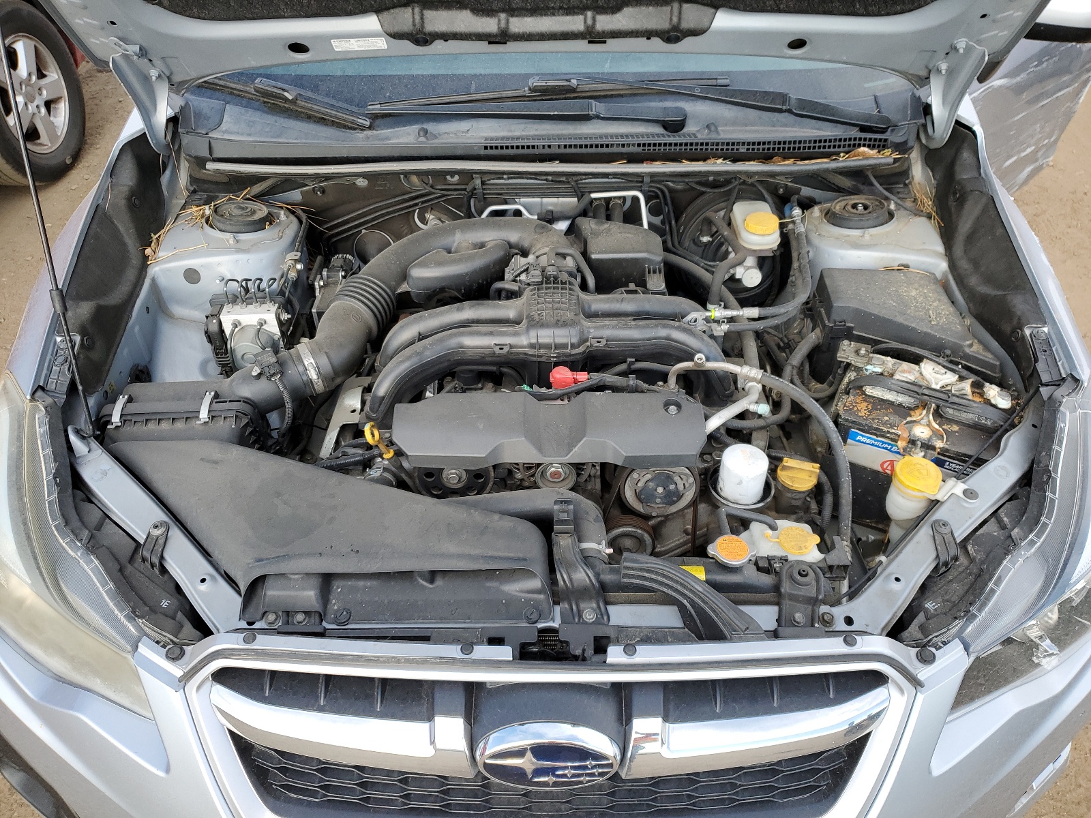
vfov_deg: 53.1
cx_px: 546
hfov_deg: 67.3
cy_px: 409
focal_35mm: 26
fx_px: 819
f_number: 1.5
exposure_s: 1/435
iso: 50
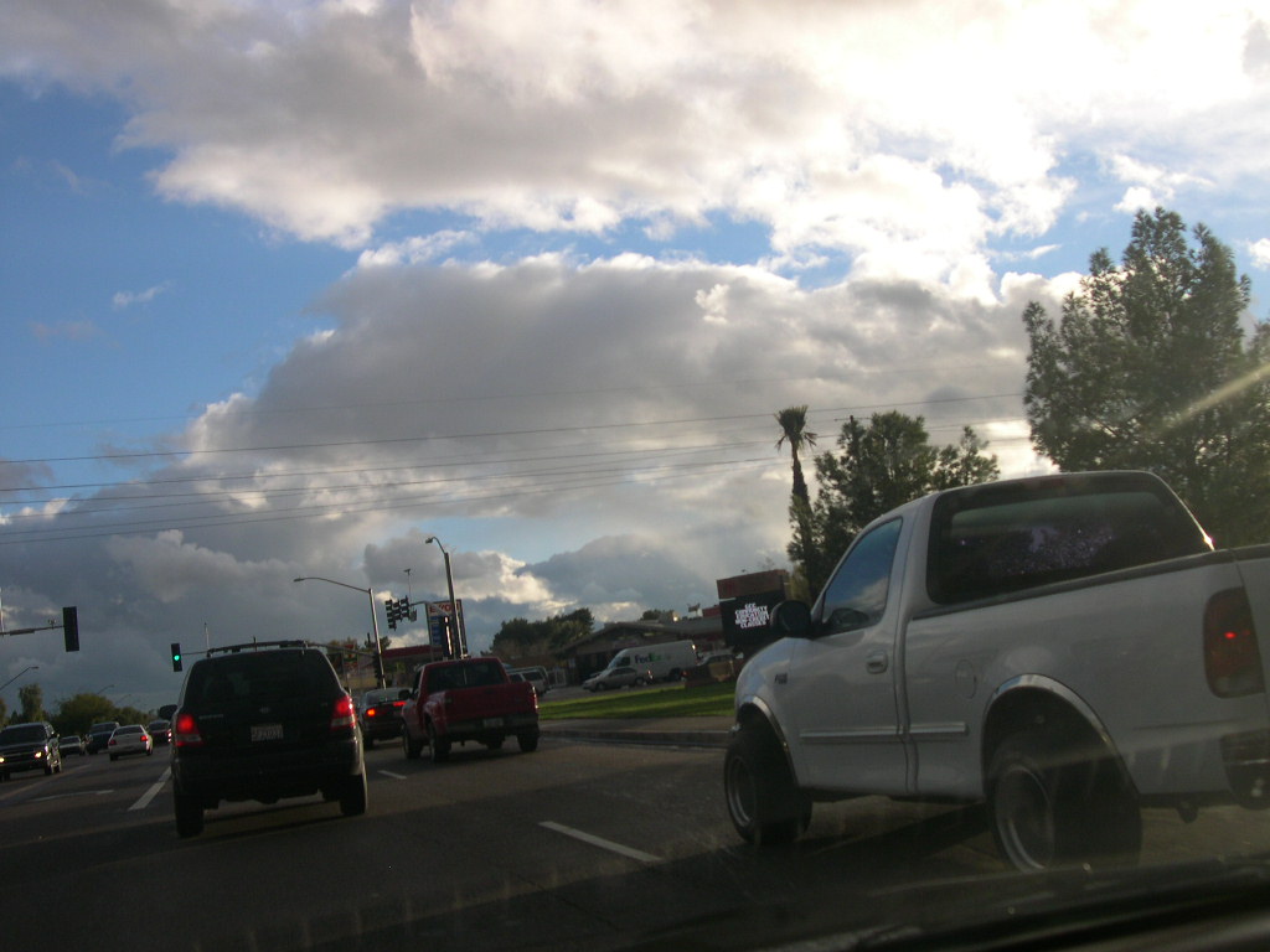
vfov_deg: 37.7
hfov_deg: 49.0
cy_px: 476
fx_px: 1394
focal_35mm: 38
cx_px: 635
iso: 100
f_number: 7.6
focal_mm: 8
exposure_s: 1/127
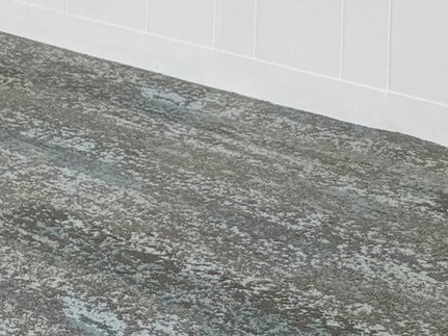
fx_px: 1475
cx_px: -444
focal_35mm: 114
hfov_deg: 14.4
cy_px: -314
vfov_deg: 11.8
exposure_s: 1/649
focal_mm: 6.76
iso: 80
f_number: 1.78
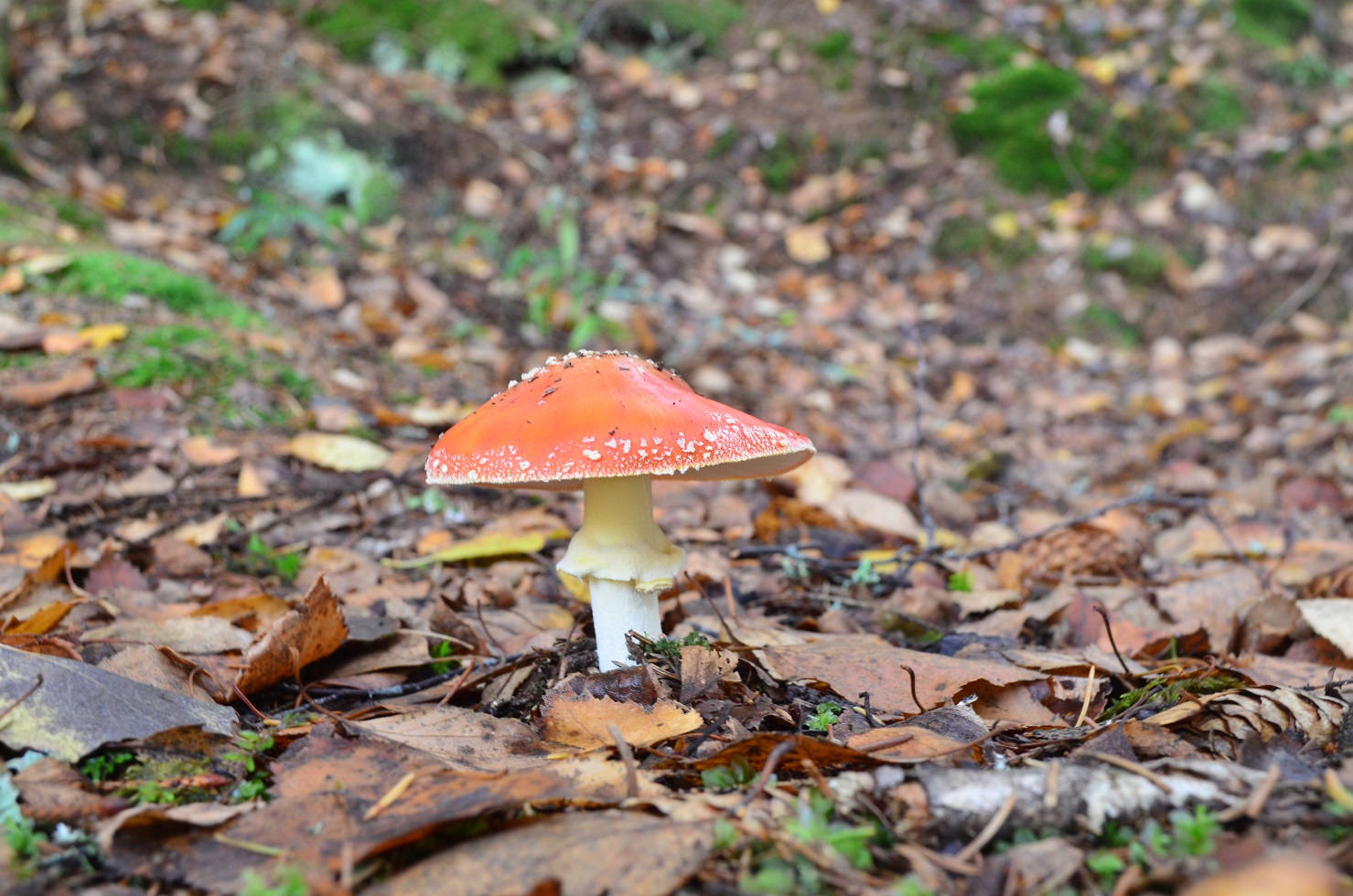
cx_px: 676
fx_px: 1632
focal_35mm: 44
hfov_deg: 45.0
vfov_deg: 30.7
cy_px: 448
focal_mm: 29
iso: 560
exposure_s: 1/15
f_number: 8
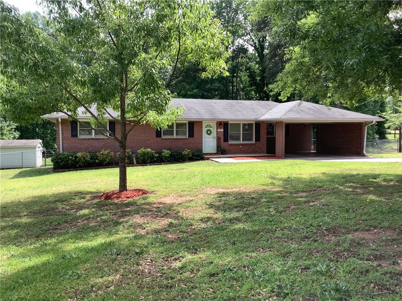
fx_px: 360
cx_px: 201
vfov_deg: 45.4
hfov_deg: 58.4
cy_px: 150
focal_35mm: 31
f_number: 2.4
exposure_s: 1/263
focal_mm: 3.3
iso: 25
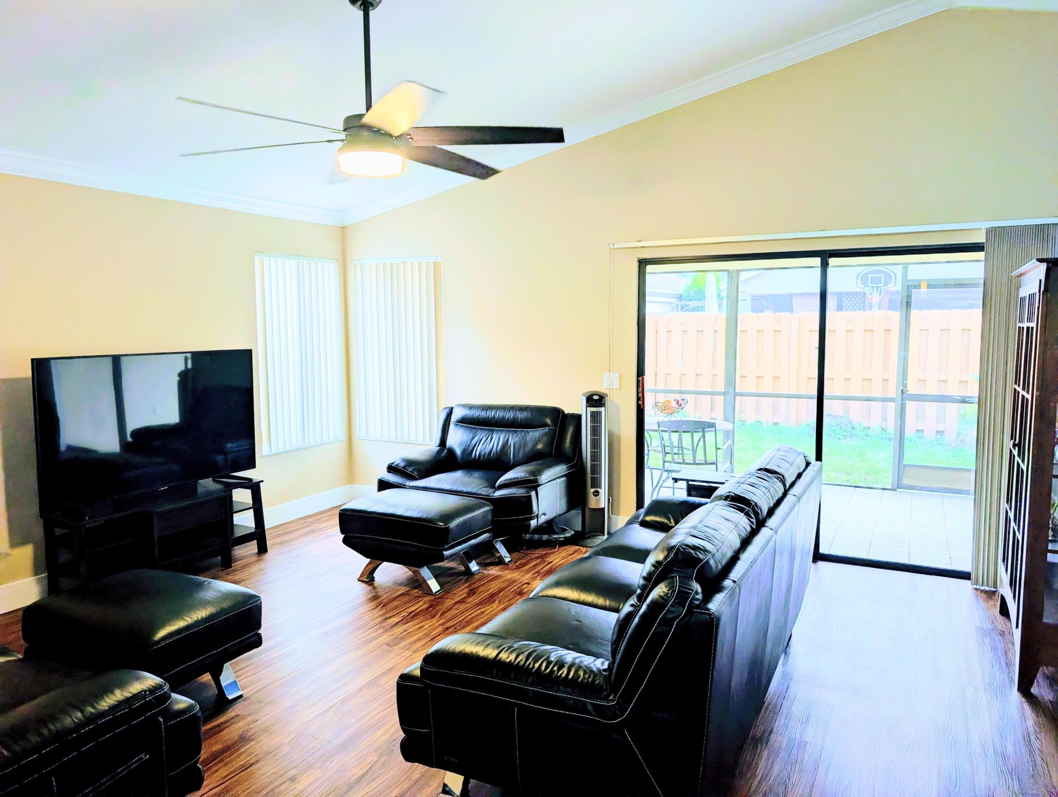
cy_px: 398
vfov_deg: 56.9
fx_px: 735
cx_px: 529
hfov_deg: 71.5
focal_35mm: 24
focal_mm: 6.9
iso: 135
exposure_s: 1/120
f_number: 1.68
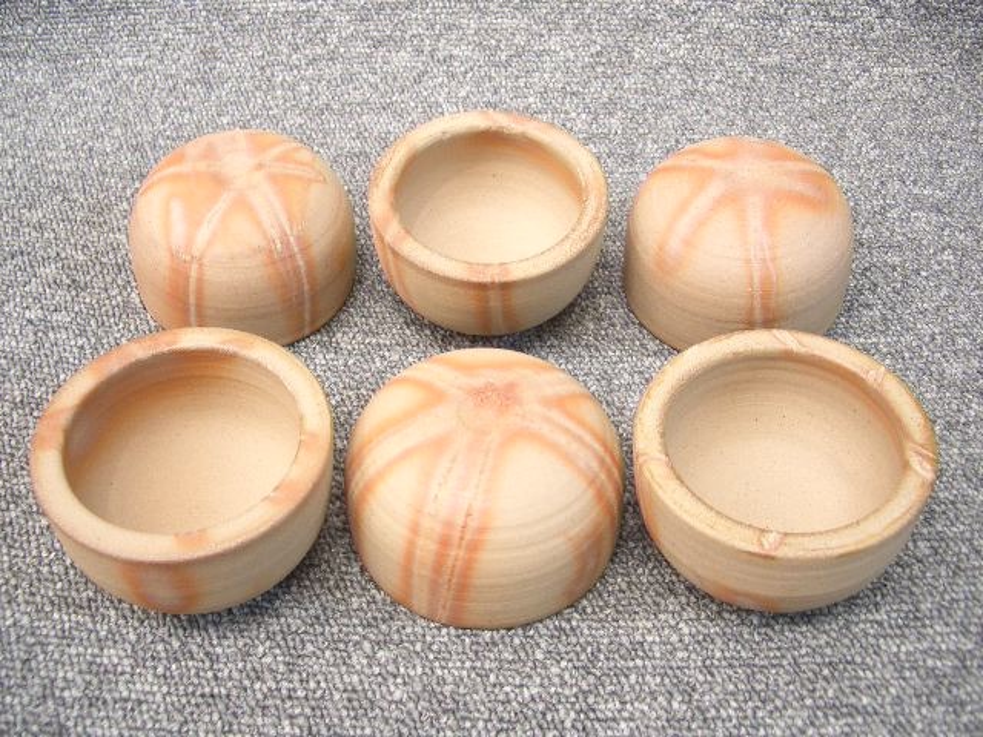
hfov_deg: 52.6
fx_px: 994
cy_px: 368
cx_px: 492
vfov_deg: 40.7
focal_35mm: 35
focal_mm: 5.8
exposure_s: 1/8
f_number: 2.6
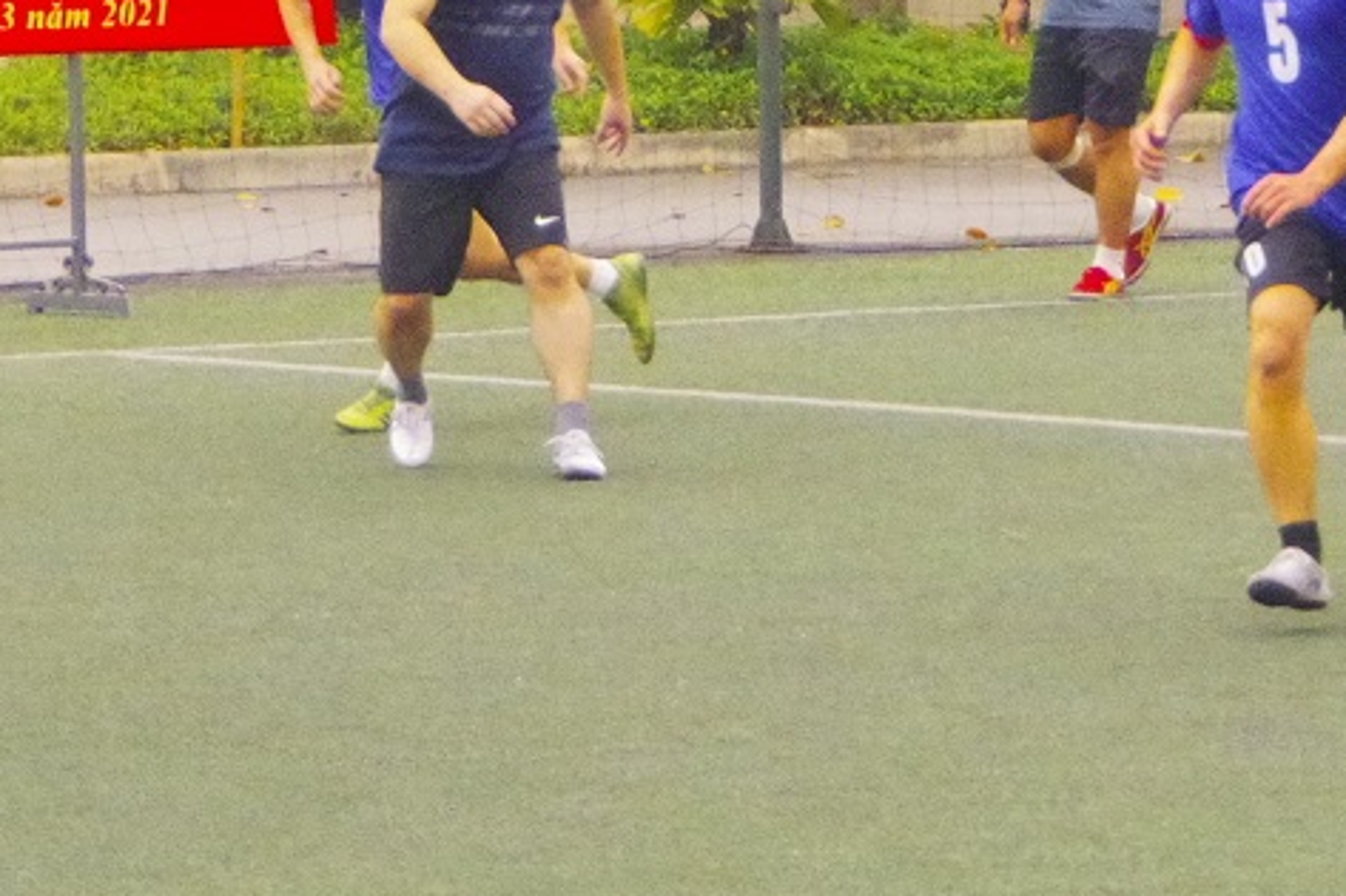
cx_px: 822
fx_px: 8745
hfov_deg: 8.8
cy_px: -391
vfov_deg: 5.8
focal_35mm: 234
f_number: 5
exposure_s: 1/5000
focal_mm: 40
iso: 6400
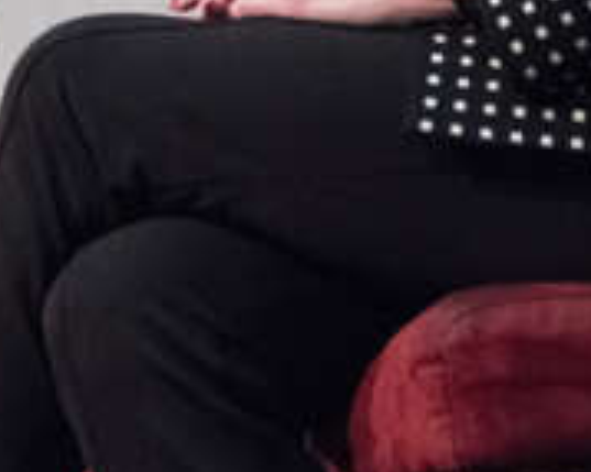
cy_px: -371
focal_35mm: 735
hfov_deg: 2.6
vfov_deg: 2.1
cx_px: -287
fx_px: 12849
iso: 14400
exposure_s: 1/320
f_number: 6.3
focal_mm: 175
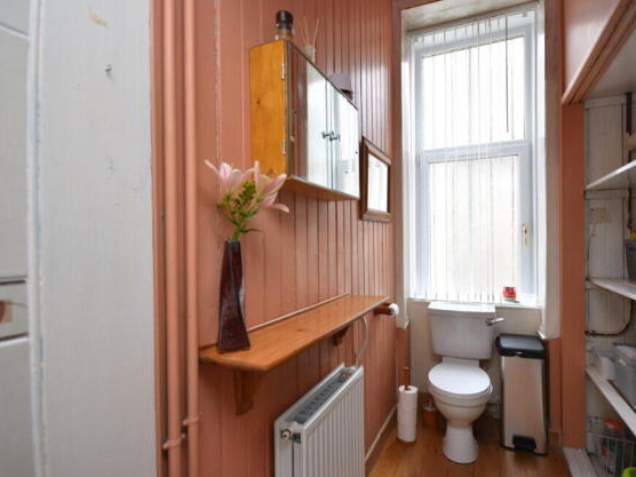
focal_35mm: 17
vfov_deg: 74.7
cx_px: 351
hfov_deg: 90.7
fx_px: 312
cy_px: 241
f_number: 4
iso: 450
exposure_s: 1/60
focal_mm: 10
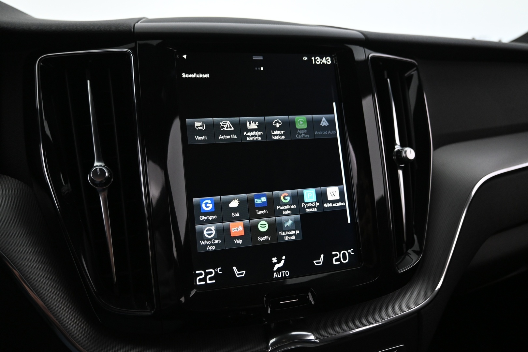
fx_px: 418
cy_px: 176
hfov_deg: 64.6
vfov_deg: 45.7
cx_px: 264
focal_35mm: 28
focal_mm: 19
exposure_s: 1/30
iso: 1800
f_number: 3.8
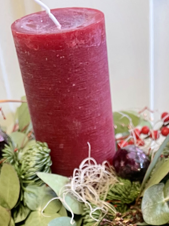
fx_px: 423
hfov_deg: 22.4
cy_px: 293
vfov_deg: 25.6
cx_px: 119
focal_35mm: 65
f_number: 1.6
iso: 250
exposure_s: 1/50
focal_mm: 5.1
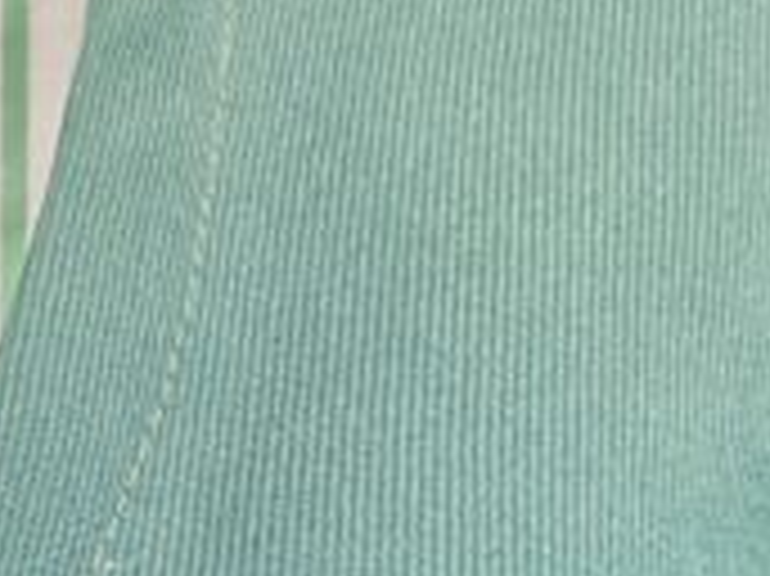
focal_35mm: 86
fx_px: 1912
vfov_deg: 14.8
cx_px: -626
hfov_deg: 18.0
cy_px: 1058
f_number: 1.9
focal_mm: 2.69
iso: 160
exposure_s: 1/50
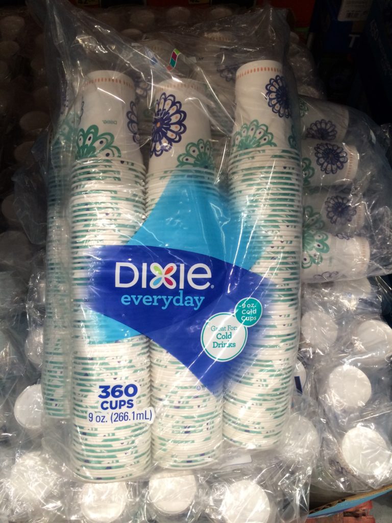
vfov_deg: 61.7
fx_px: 438
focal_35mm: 29
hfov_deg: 48.2
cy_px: 262
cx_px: 196
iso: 64
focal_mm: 4.15
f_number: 2.2
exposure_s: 1/33
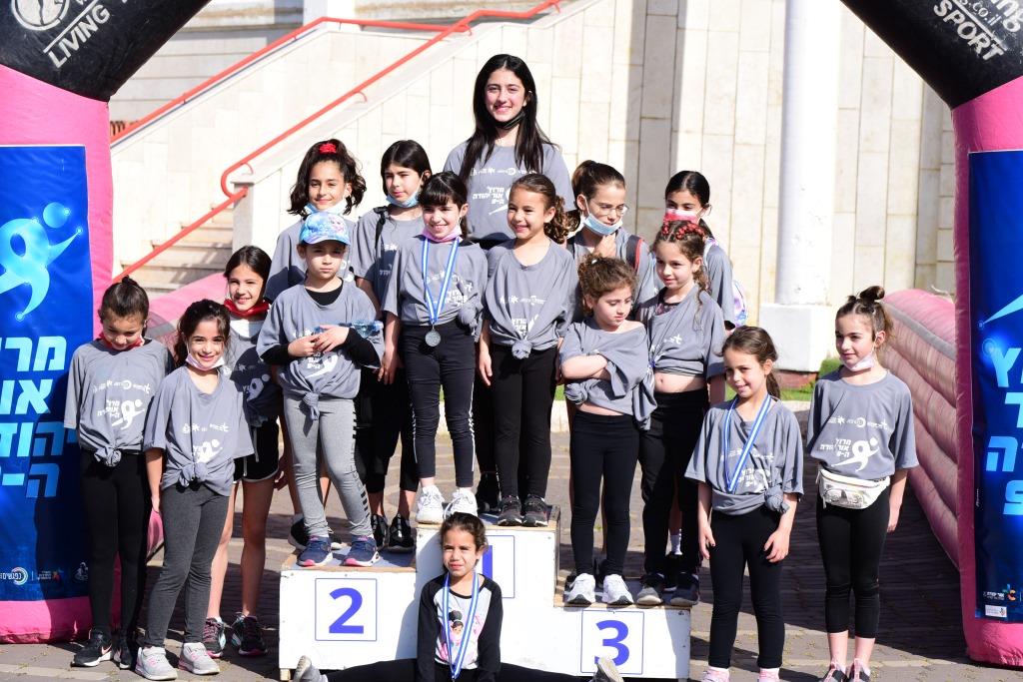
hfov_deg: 20.0
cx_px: 512
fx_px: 2899
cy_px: 341
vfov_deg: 13.4
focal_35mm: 102
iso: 400
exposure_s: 1/800
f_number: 8
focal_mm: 102
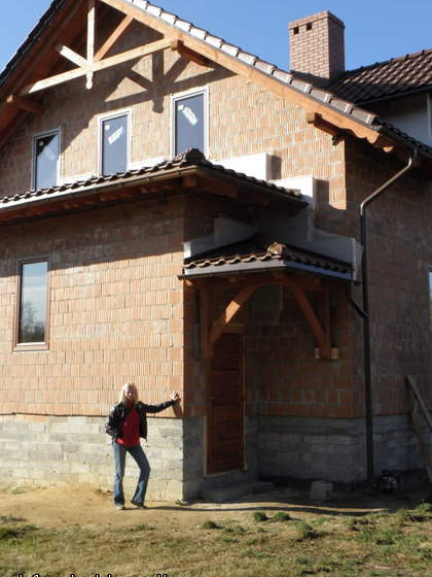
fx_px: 799
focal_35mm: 48
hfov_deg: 30.2
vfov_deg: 39.6
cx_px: 239
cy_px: 268
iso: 200
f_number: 5.6
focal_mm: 7.59
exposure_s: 1/500
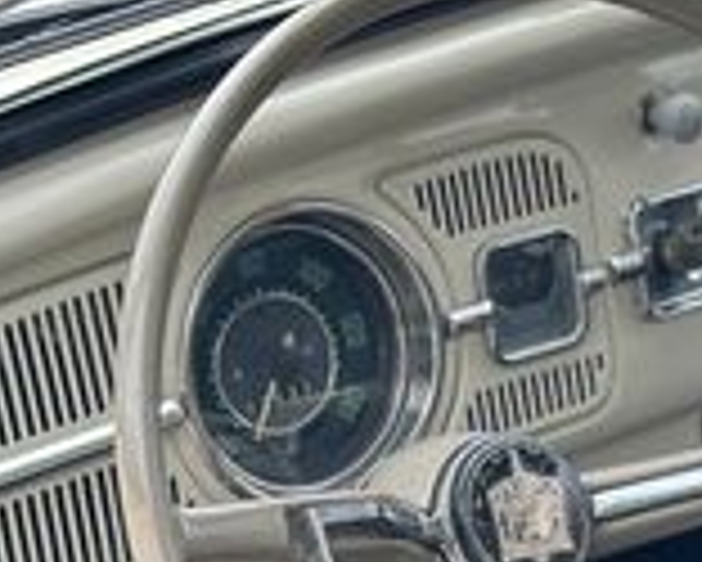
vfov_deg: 10.9
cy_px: 472
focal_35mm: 141
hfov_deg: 13.6
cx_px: 590
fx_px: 2931
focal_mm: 6.86
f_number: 1.78
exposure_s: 1/409
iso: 80
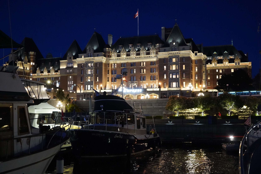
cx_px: 130
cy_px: 87
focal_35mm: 38
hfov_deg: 50.7
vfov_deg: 35.1
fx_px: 275
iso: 12800
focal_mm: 38
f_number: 4
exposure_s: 1/60
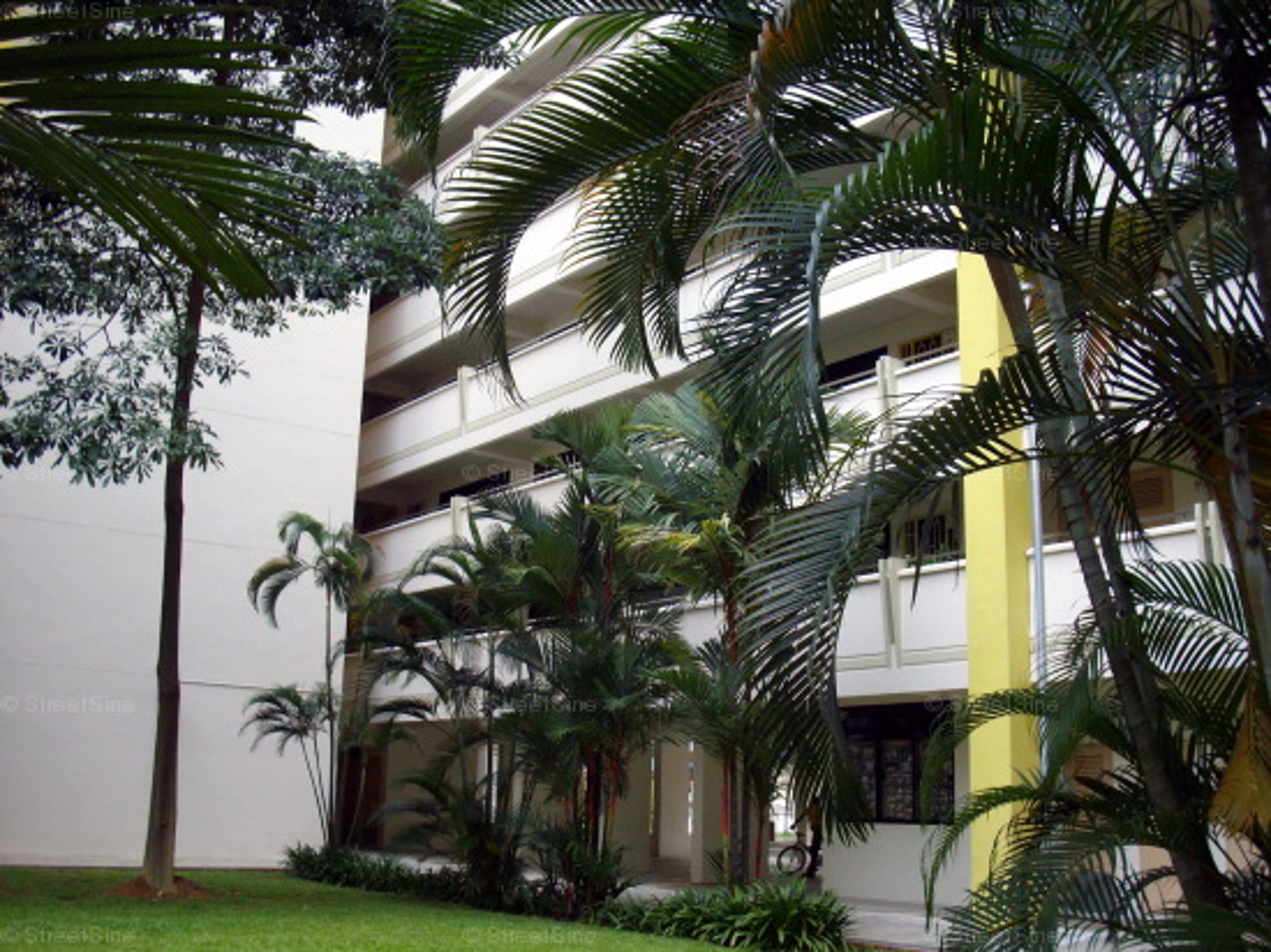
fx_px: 1358
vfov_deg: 38.6
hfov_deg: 50.2
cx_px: 636
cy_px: 476
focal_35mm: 37
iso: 160
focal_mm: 6.2
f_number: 2.8
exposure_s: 1/60
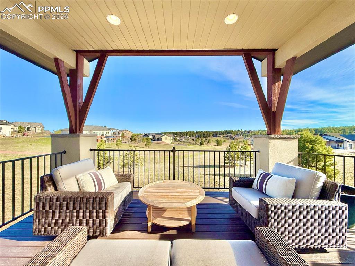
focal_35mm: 14
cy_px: 133
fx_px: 144
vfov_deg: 85.6
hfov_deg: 102.1
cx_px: 178
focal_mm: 2.22
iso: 50
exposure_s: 1/2165
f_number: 2.2
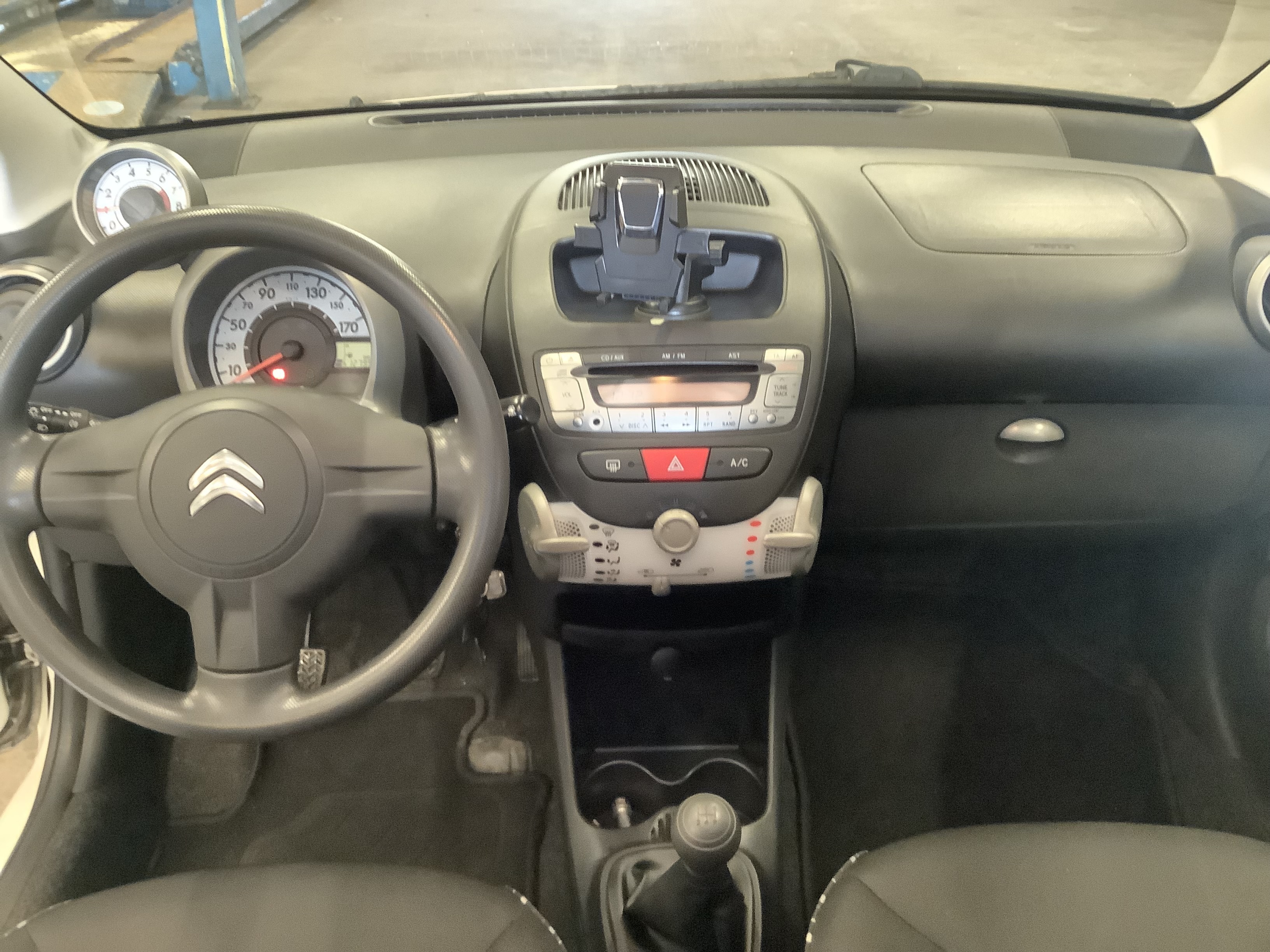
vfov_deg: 45.4
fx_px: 1137
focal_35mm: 31
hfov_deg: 58.4
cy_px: 476
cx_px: 635
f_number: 2.4
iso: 800
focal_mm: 3.3
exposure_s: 1/15
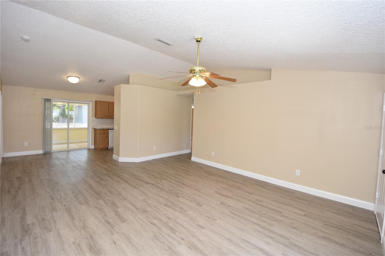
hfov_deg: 100.4
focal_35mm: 15
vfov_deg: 77.3
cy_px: 128
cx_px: 192
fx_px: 160
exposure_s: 1/60
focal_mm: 10
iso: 200
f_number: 4
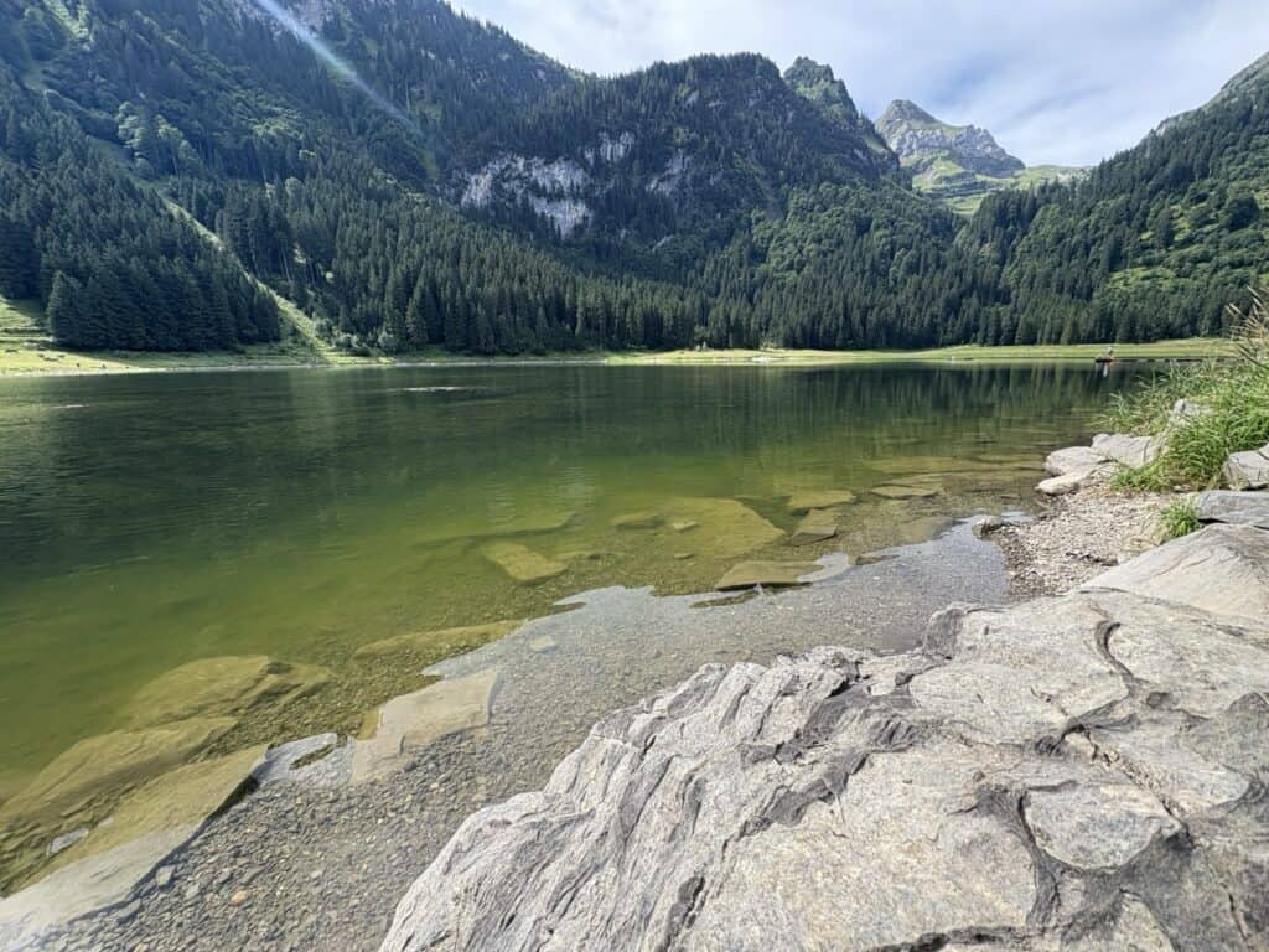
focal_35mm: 14
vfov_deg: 85.7
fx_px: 513
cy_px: 476
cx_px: 634
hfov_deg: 102.1
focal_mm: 2.22
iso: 40
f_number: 2.2
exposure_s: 1/433
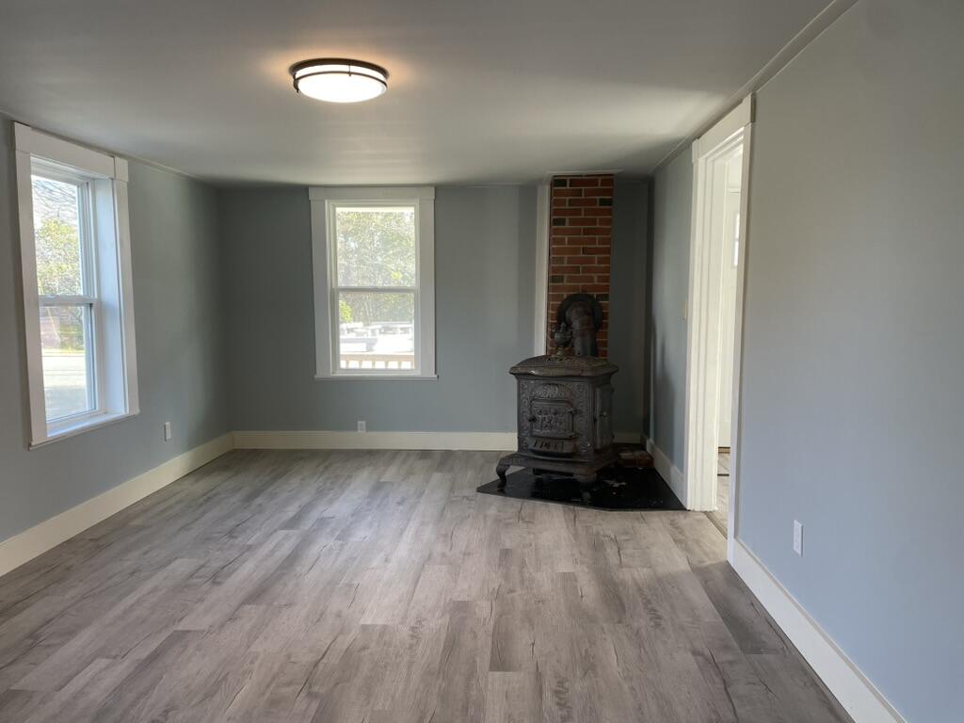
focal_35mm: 26
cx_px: 482
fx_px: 724
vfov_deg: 53.1
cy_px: 362
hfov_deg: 67.3
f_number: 1.6
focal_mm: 4.2
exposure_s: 1/120
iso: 80
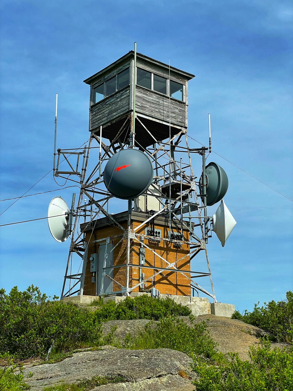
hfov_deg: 28.0
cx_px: 146
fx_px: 587
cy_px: 196
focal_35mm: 52
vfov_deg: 36.8
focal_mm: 6
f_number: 2
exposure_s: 1/2994
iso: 25
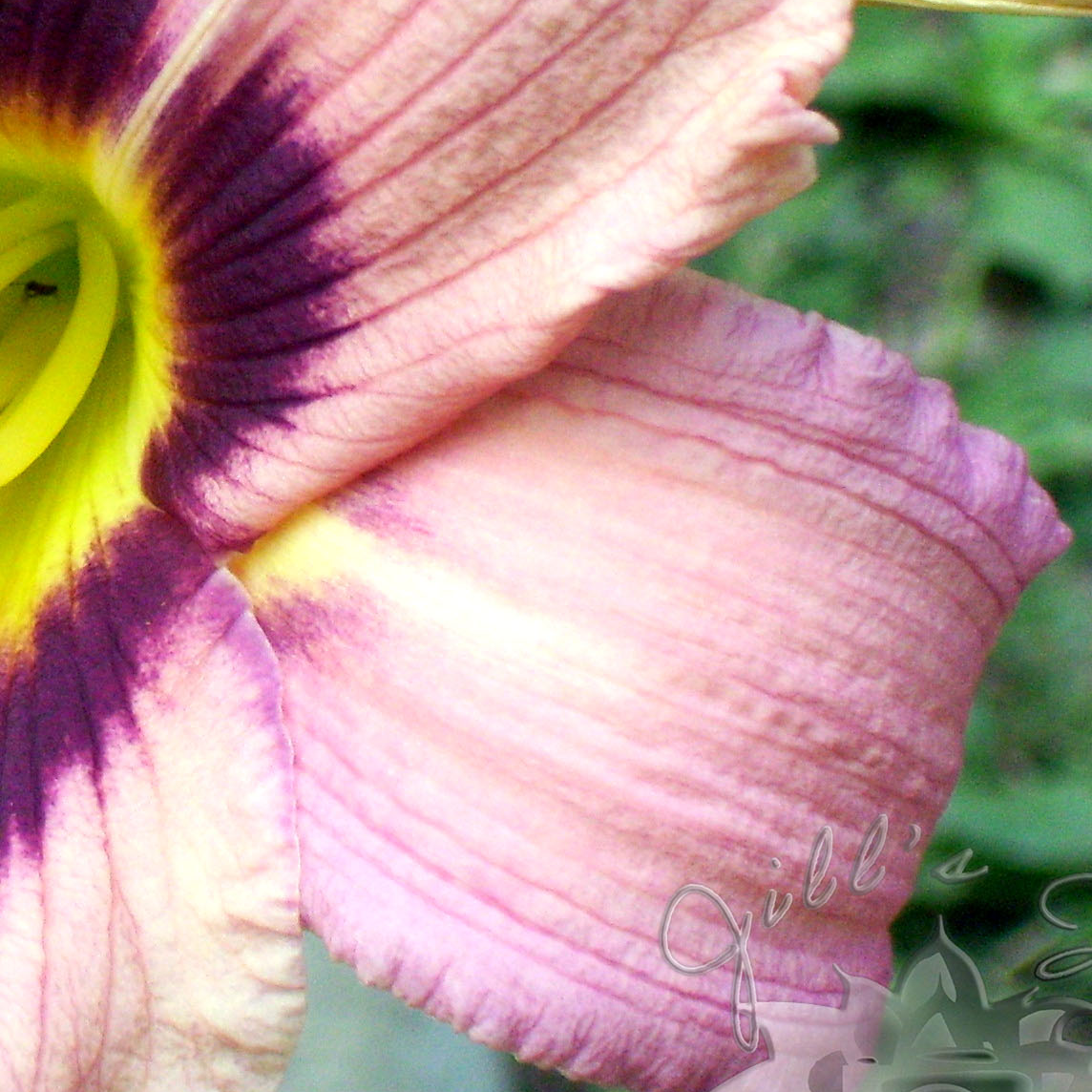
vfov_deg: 7.4
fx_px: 8494
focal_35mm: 238
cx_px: -92
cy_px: 407
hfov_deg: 7.3
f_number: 4.6
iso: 320
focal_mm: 18
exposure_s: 1/250
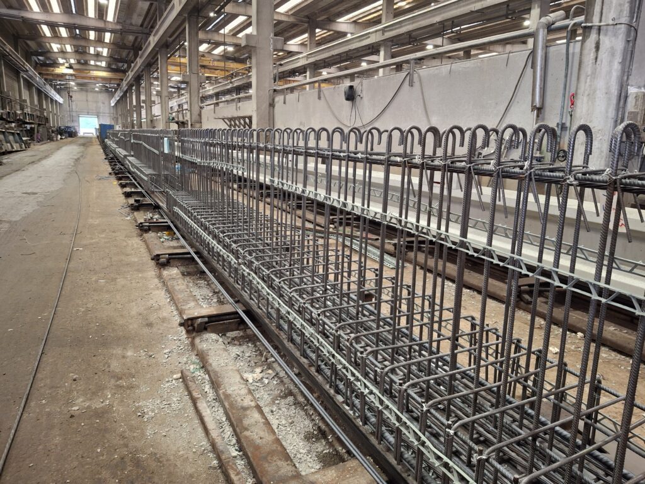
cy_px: 242
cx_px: 322
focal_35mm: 25
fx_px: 466
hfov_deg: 69.4
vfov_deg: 54.9
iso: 250
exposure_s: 1/50
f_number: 1.8
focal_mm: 4.69
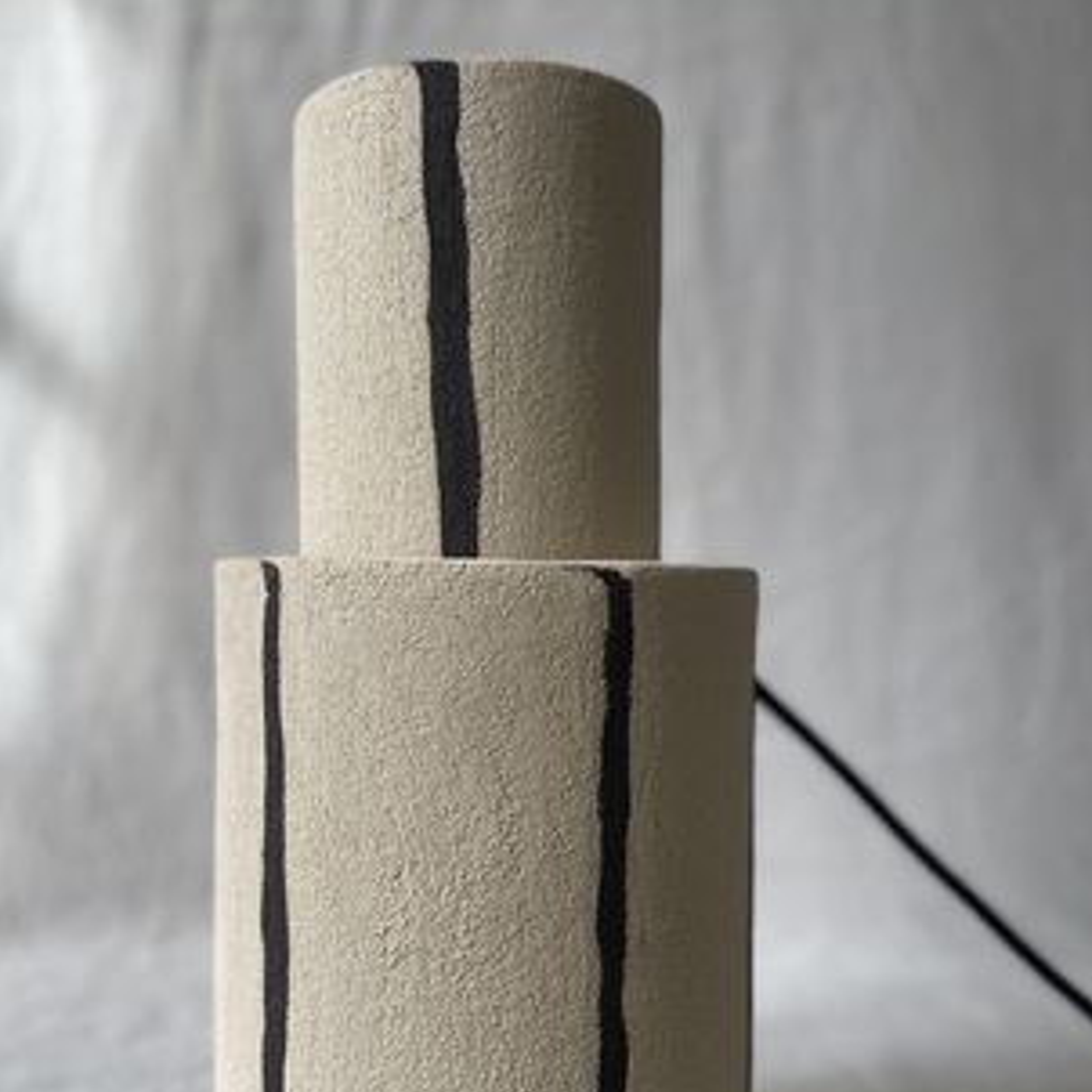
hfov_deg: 43.8
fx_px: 1356
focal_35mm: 38
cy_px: 691
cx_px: 472
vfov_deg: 43.5
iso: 32
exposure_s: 1/297
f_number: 1.8
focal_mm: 4.25
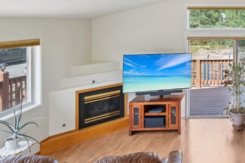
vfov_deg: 37.9
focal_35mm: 33
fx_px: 224
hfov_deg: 48.0
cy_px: 24
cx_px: 241
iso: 800
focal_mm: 10
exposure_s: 1/30
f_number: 8
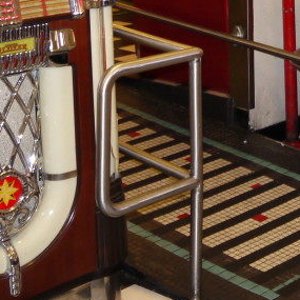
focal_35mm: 89
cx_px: 364
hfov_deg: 18.4
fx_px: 873
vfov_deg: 18.2
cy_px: -89
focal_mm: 14
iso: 500
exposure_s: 1/60
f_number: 3.5
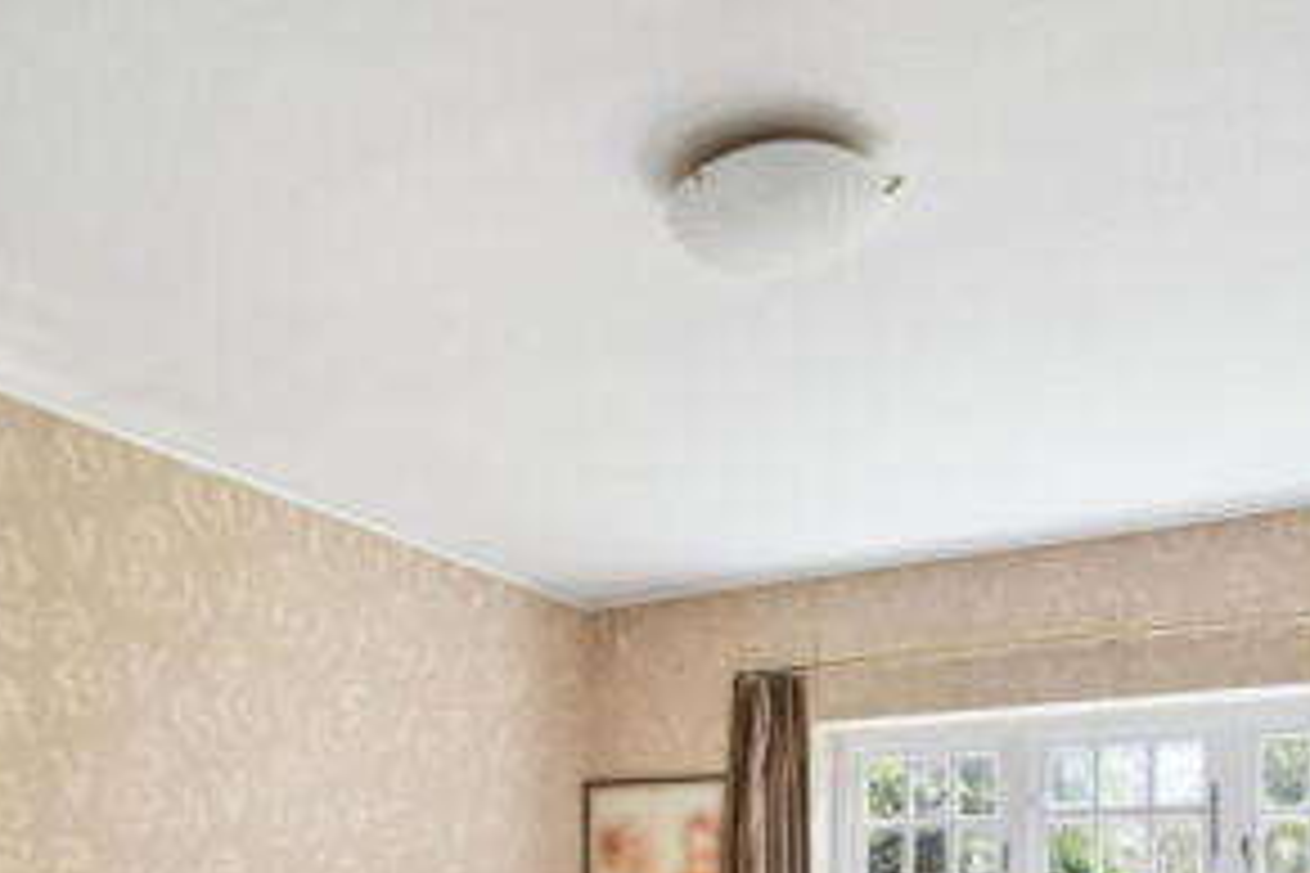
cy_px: 943
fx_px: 1310
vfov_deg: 32.7
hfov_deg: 52.8
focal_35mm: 36
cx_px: 538
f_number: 4
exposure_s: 1.6
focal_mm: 16
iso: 320
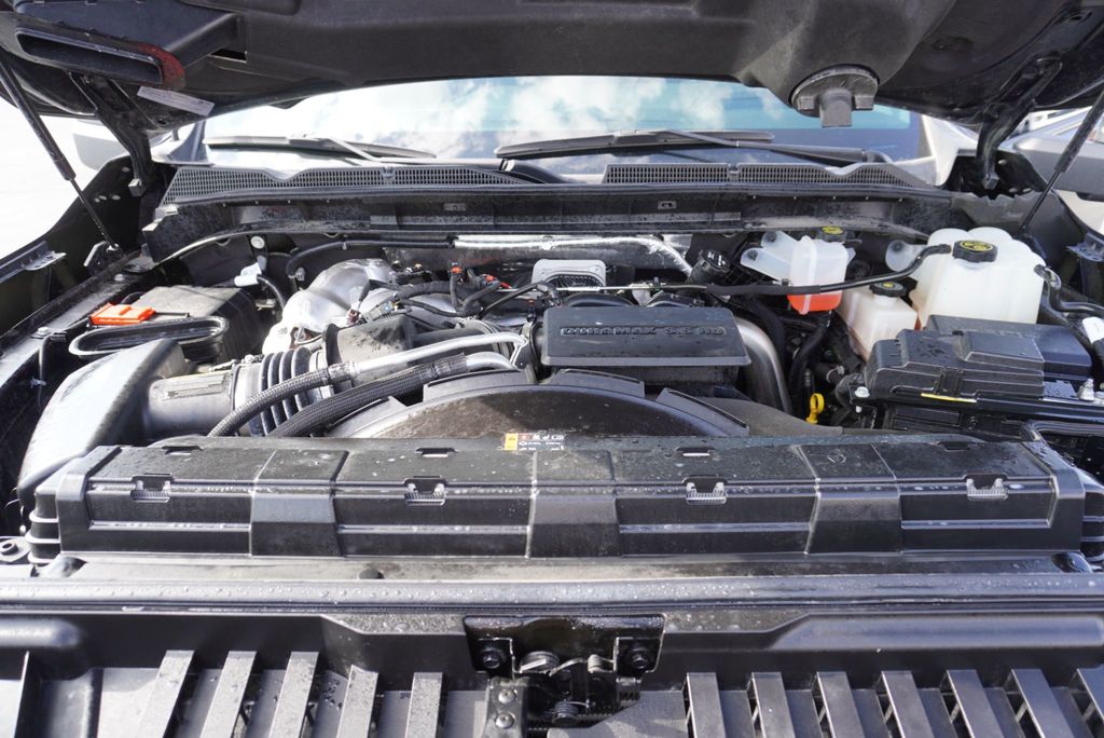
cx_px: 552
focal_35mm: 24
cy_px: 369
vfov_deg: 53.2
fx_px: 736
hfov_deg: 73.7
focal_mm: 16
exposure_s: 1/80
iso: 100
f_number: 4.5
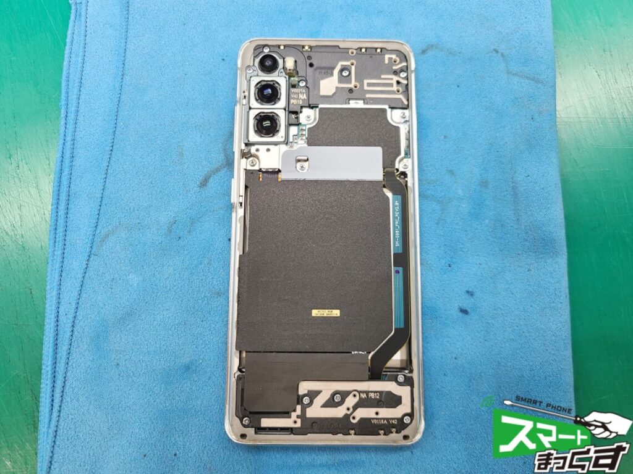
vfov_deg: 53.1
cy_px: 237
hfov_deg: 67.3
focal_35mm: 26
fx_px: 475
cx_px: 316
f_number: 1.8
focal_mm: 5.4
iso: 100
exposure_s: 1/60
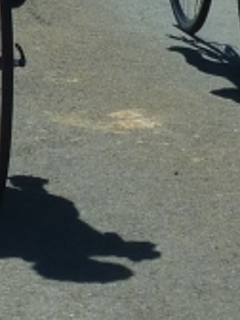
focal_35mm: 384
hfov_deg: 3.9
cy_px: -164
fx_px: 3550
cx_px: 97
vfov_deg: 5.1
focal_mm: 10.3
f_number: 5.6
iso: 80
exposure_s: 1/640
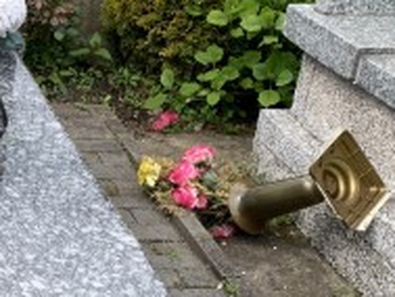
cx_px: -144
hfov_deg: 20.1
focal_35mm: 88
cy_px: 218
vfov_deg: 16.7
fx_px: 1005
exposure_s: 1/1136
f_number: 1.8
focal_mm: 4.25
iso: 25
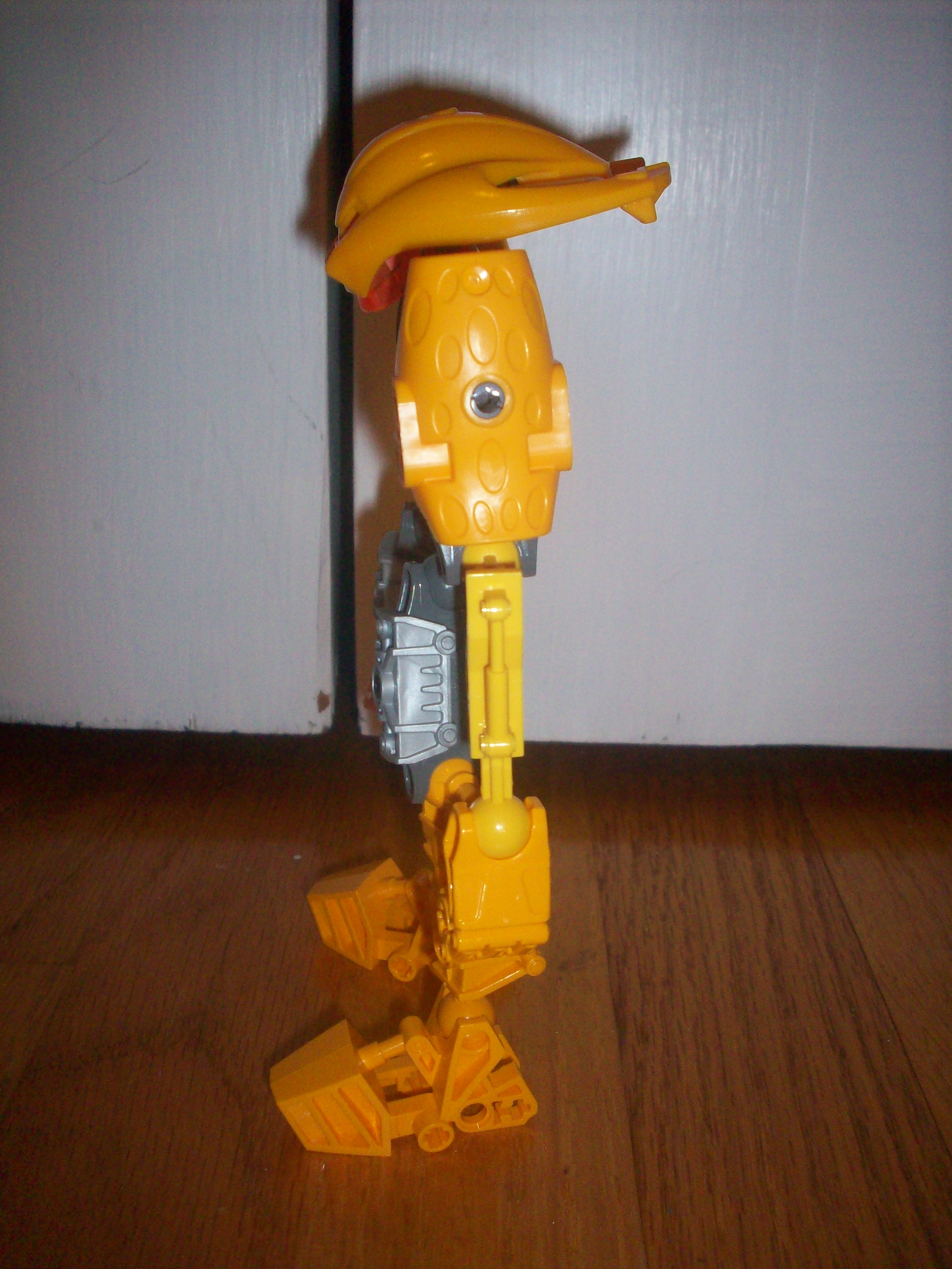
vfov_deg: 50.1
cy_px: 634
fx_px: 1357
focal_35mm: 37
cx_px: 476
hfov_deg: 38.7
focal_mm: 6.2
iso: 160
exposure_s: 1/64
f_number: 2.8
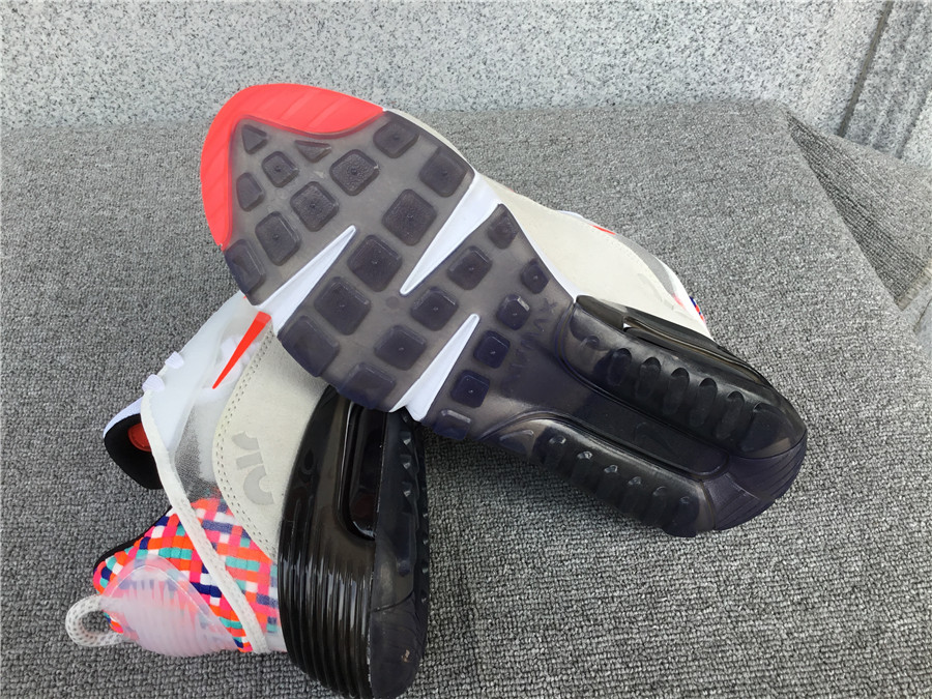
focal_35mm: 31
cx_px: 466
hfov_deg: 58.4
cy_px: 350
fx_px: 835
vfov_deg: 45.4
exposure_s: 1/258
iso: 25
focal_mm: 3.3
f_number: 2.4
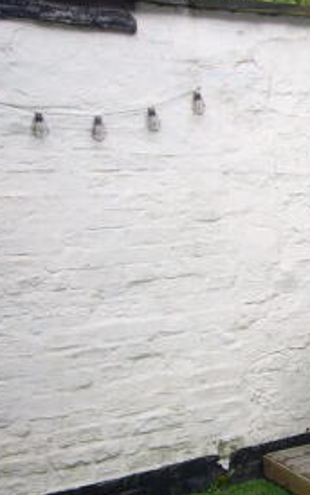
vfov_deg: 32.2
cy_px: 338
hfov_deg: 19.0
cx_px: 414
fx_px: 851
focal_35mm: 63
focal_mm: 4.6
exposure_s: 1/160
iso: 80
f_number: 2.8
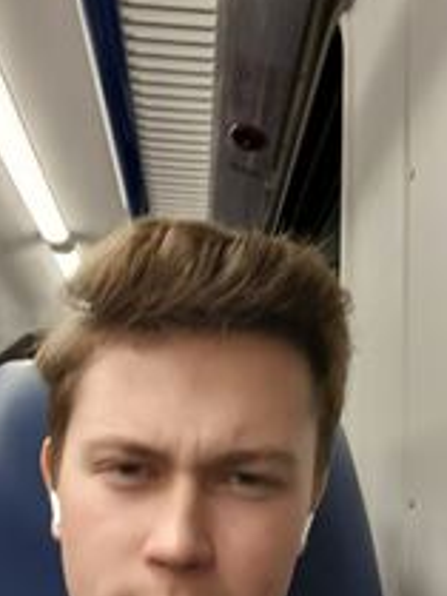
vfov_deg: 42.5
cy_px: 448
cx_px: 194
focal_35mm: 43
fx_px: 740
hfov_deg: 33.6
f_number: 2.45
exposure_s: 1/25
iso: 1205
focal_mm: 3.9
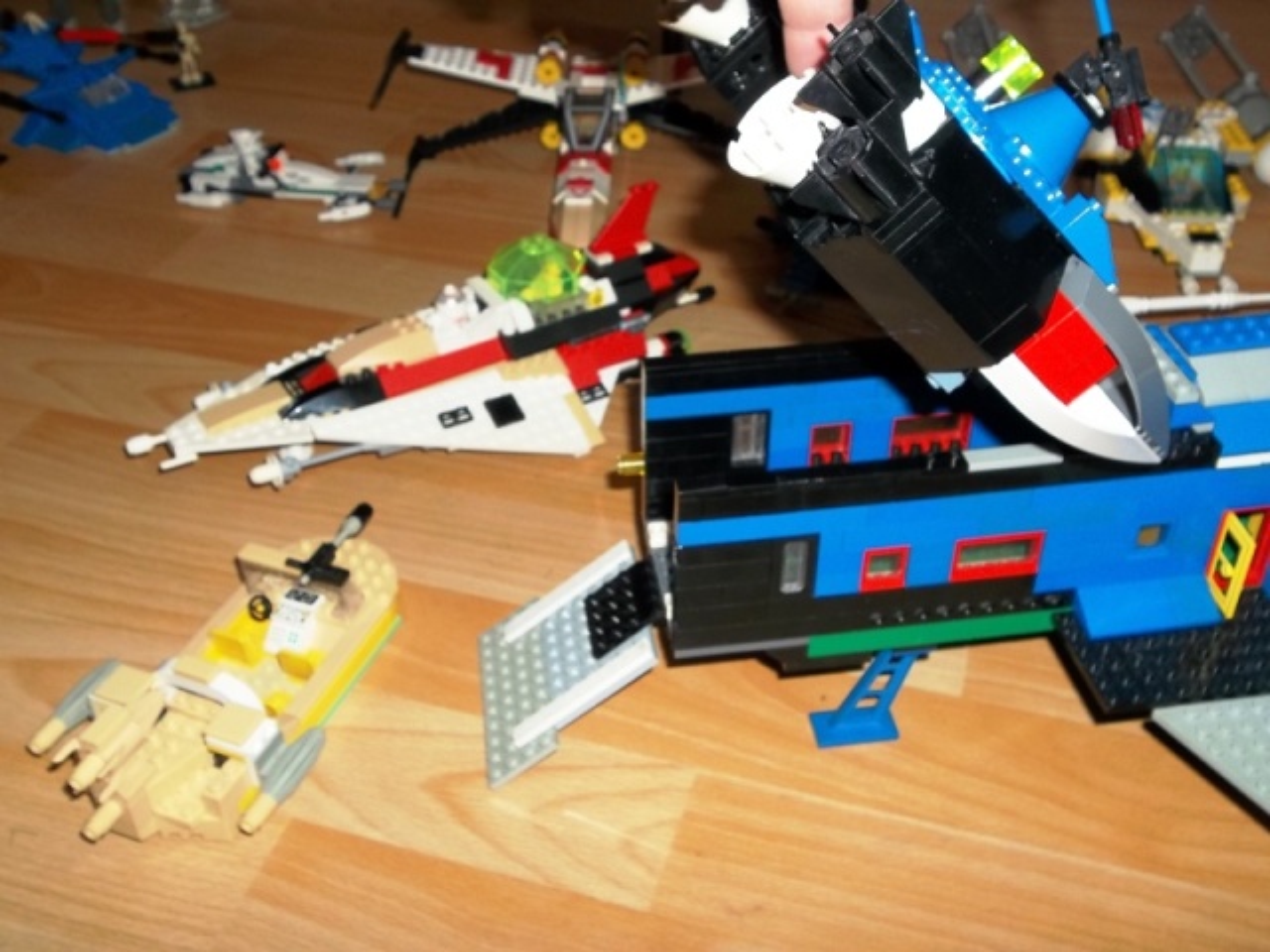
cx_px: 635
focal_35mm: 37
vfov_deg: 38.7
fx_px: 1357
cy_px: 476
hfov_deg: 50.1
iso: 80
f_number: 4
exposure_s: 1/40
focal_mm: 6.6
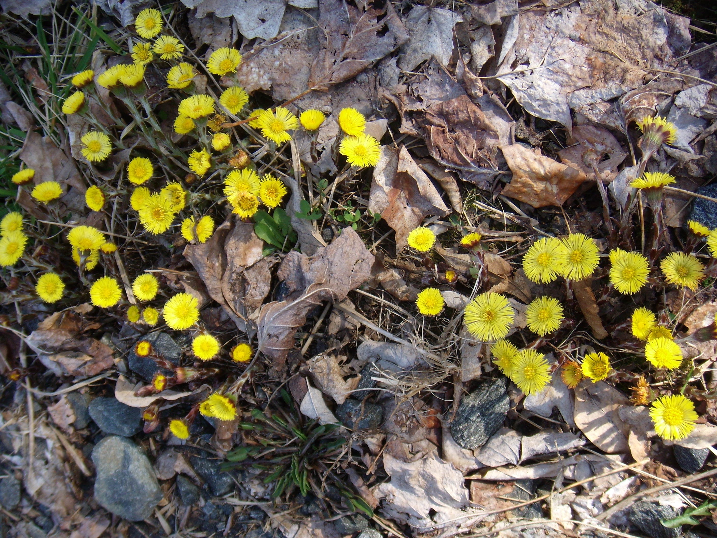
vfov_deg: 37.7
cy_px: 269
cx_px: 358
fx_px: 787
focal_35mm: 38
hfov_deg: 49.0
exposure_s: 1/137
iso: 64
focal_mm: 6.4
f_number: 3.5
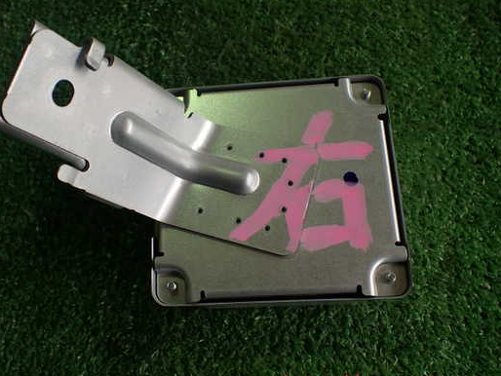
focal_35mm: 35
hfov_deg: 52.4
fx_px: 507
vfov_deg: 40.7
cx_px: 212
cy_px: 178
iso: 125
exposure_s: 1/125
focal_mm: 5.4
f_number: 2.3
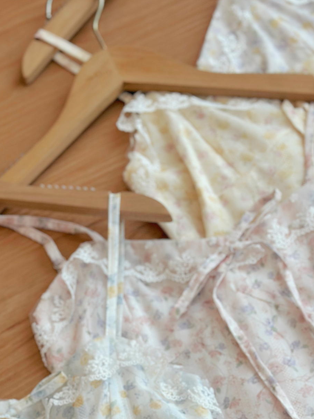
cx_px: 225
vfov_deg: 20.1
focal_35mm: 95
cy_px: 414
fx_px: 1150
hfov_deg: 15.5
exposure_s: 1/204
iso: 80
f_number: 1.78
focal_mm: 6.86
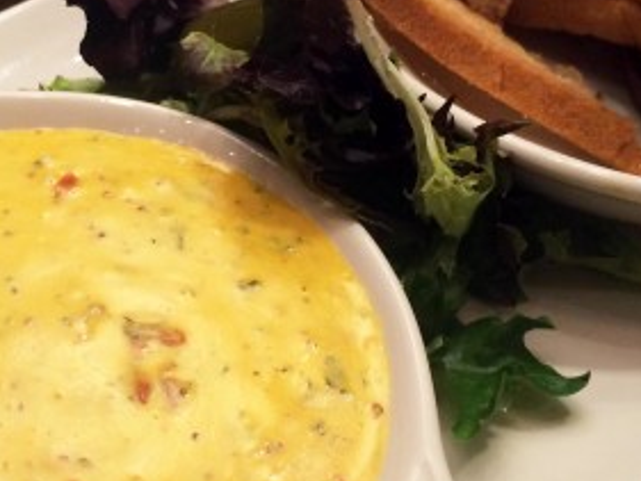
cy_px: 155
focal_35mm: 67
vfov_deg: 21.8
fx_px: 1241
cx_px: 226
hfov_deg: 28.8
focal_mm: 4.15
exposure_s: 1/30
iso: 100
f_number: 2.2
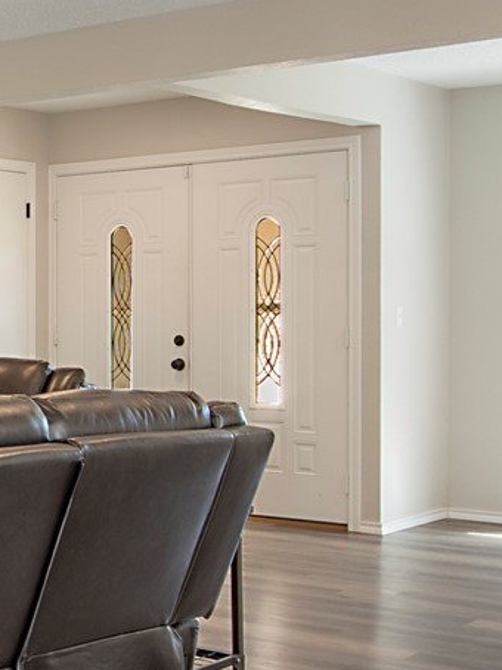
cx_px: -306
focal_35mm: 69
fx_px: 1335
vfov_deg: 28.2
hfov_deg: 18.3
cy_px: 296
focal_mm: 10
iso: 100
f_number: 11
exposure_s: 1/3
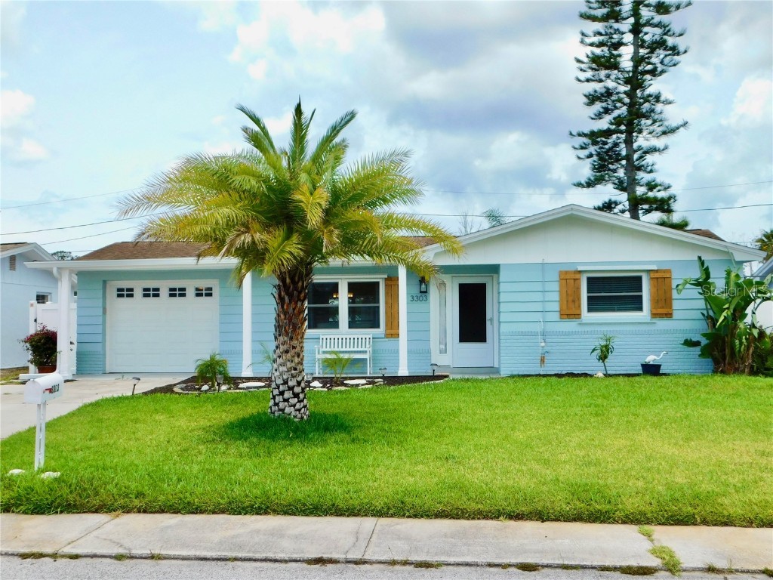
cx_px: 386
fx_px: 804
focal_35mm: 36
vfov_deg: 39.7
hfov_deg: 51.4
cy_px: 290
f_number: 3.5
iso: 125
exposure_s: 1/1000
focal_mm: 6.3
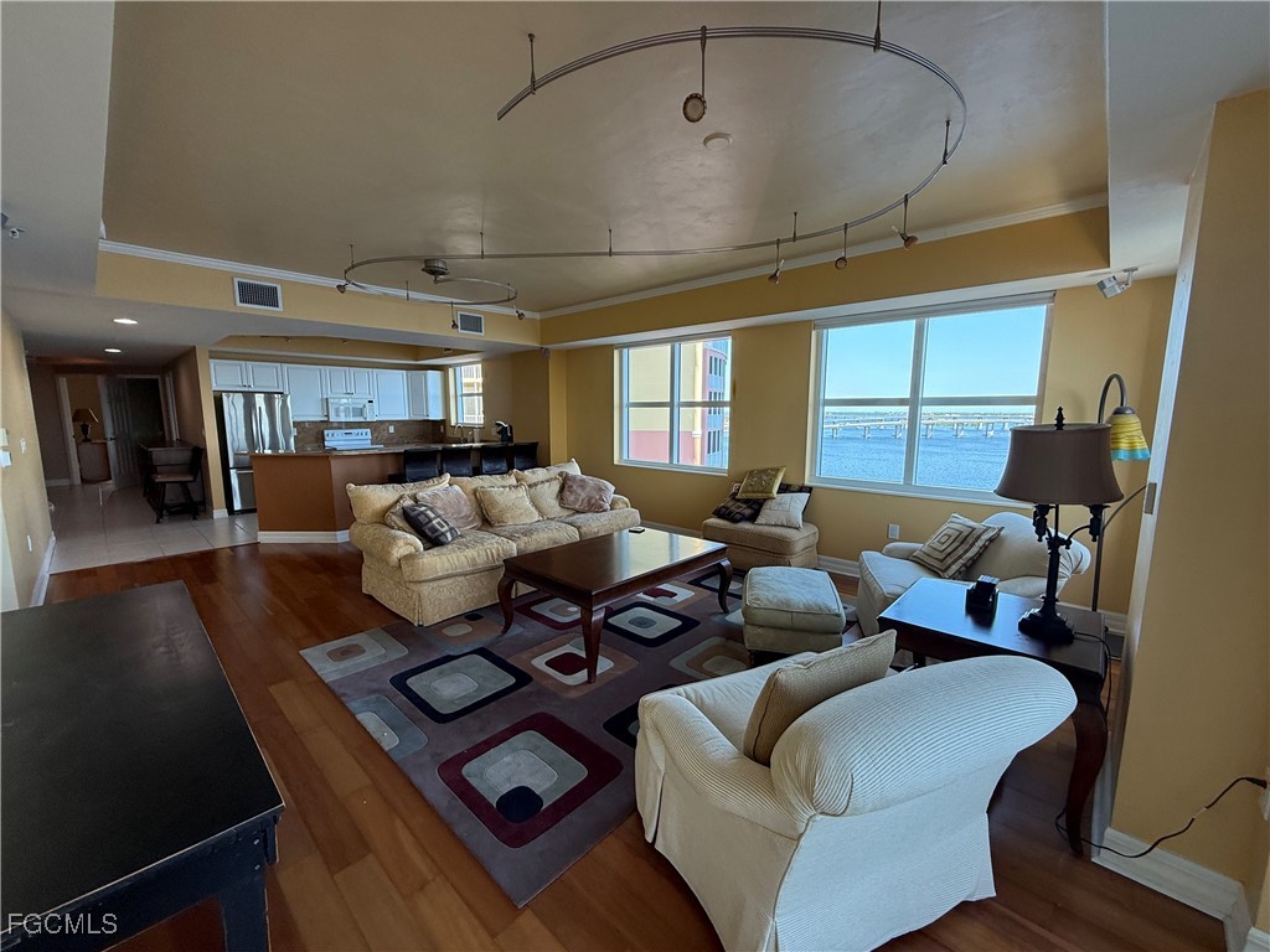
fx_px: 514
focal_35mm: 14
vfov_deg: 85.7
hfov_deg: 102.1
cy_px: 476
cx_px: 635
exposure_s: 1/99
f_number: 2.2
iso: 80
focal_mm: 2.22
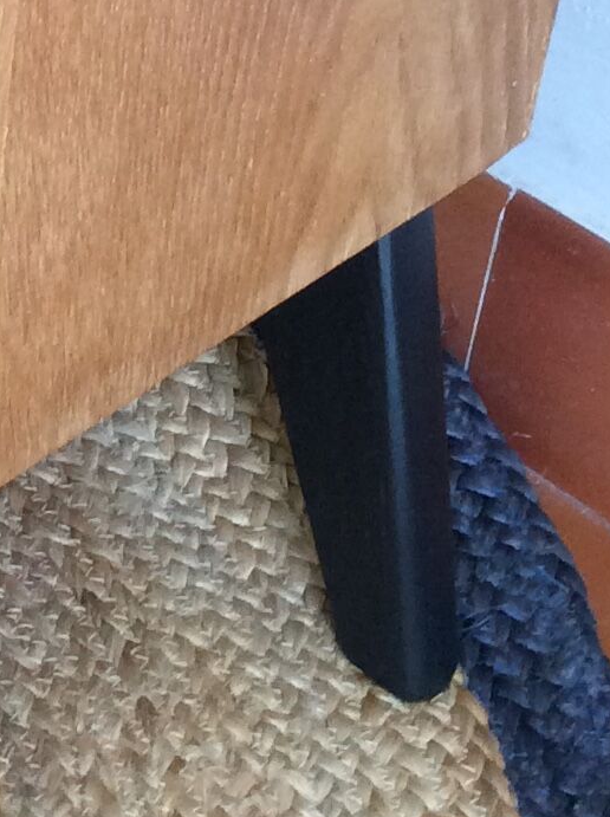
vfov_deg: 15.8
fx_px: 2827
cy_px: -156
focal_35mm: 120
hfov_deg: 11.9
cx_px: -259
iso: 100
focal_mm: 3.3
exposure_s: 1/25
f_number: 2.4
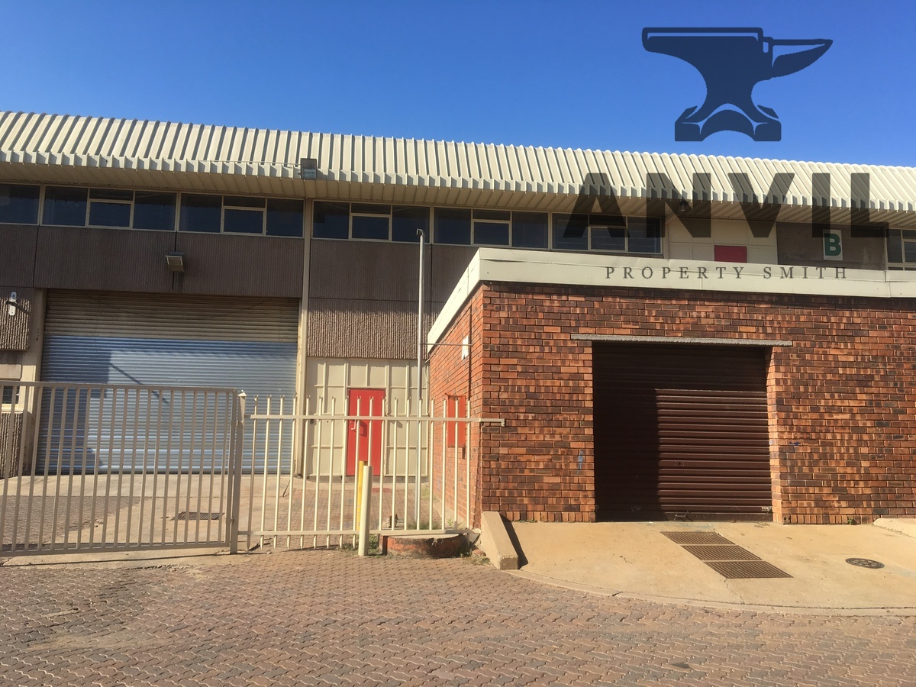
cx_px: 458
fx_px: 767
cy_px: 344
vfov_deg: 48.2
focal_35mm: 29
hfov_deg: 61.7
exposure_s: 1/1221
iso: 25
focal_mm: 4.15
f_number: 2.2
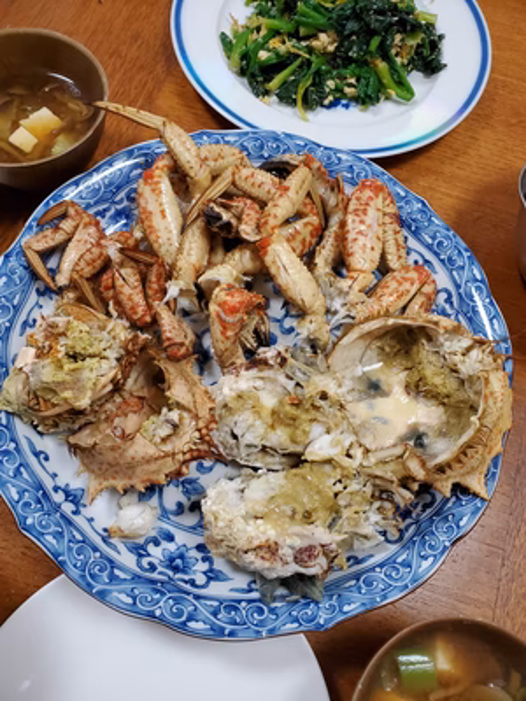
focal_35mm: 26
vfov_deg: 67.3
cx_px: 263
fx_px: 527
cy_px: 350
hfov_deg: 53.1
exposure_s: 1/50
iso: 500
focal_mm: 4.3
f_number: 2.4
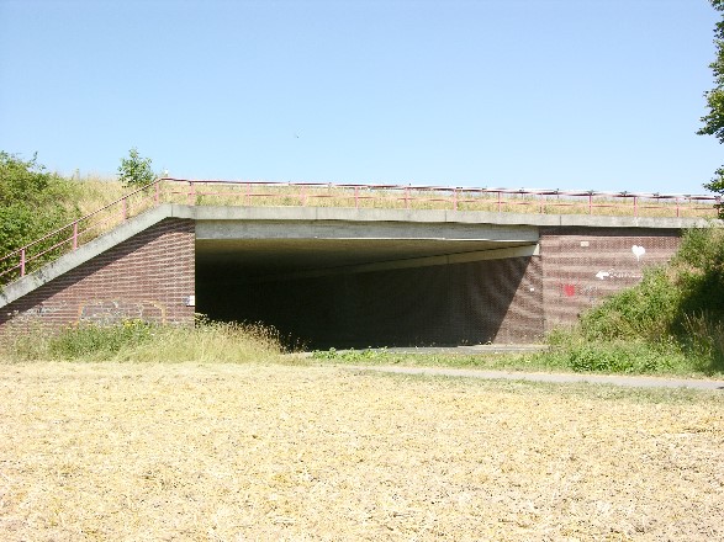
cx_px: 362
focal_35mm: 36
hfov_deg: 51.4
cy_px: 271
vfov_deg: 39.6
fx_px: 753
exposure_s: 1/122
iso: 50
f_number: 7.1
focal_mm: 9.2
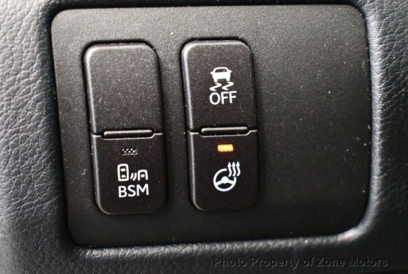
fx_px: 908
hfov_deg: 25.3
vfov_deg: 17.1
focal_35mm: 80
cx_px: 204
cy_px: 137
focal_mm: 40
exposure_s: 1/50
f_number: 4.8
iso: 12800
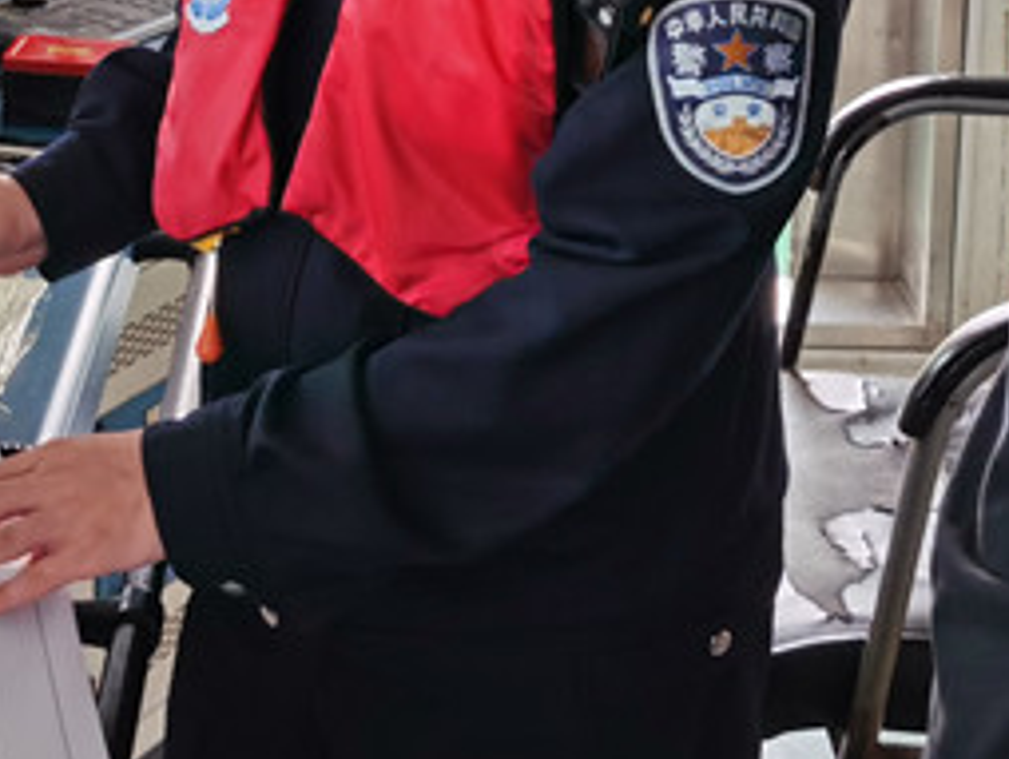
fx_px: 2480
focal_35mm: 85
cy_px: -250
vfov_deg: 16.4
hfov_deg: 22.9
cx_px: 365
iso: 50
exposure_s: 1/208
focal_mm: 5.56
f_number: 1.6
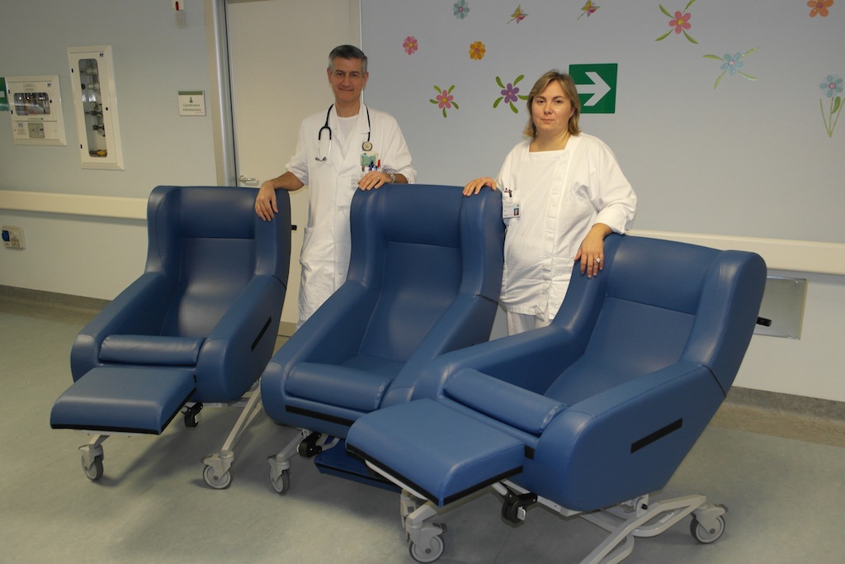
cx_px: 422
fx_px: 704
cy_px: 282
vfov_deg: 43.6
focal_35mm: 30
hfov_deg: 61.9
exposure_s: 1/40
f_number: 3.5
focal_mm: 20
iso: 400
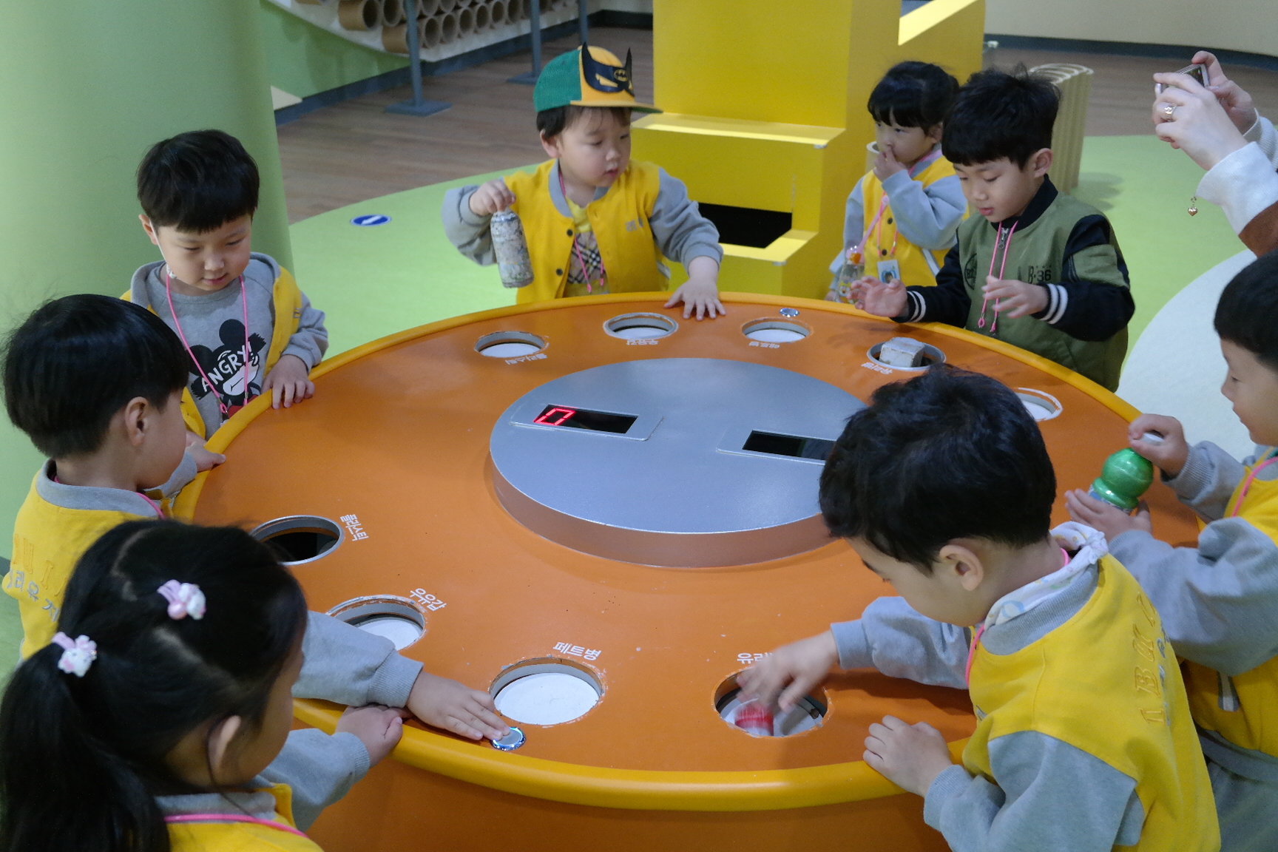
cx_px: 639
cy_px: 426
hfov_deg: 53.1
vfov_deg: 36.9
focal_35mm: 36
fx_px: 1278
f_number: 4
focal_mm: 24
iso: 1600
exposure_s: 1/50
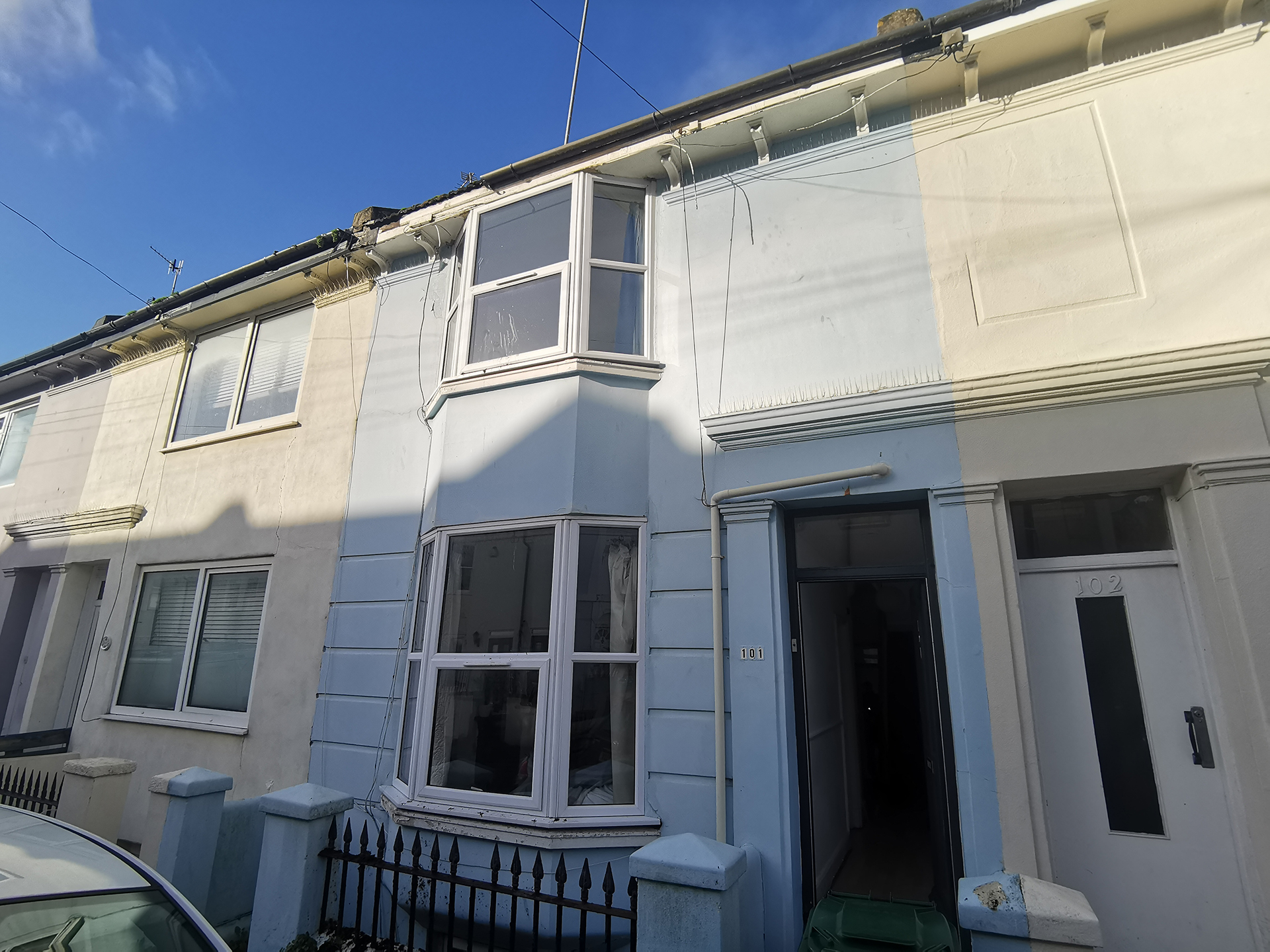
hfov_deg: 91.0
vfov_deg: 74.7
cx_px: 635
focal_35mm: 17
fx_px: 624
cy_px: 476
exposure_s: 1/545
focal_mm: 2.26
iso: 50
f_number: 2.2
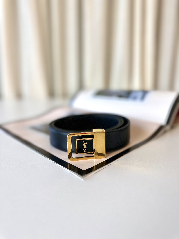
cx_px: 90
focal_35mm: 24
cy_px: 120
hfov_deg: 56.8
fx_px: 165
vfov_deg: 71.6
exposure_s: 1/100
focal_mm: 6.86
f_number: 1.78
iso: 100
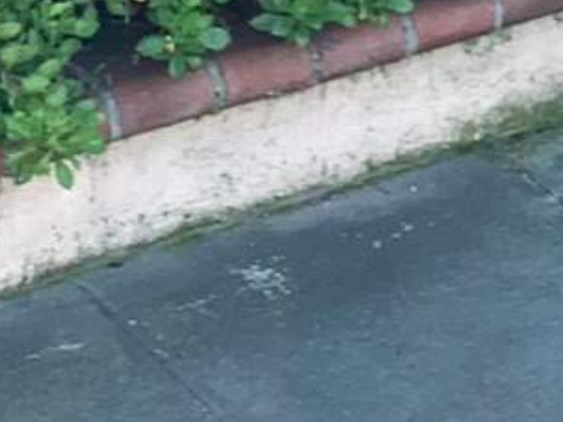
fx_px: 2861
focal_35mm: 176
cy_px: -99
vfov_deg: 8.3
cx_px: 1133
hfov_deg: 10.3
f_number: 1.8
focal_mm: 4.25
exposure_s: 1/123
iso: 25
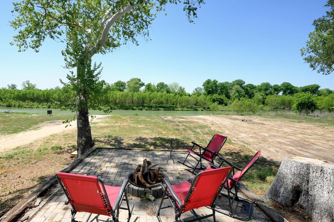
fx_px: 167
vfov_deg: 67.1
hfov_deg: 89.6
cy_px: 99
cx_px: 146
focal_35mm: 18
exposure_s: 1/8000
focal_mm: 14
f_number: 6.3
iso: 2000
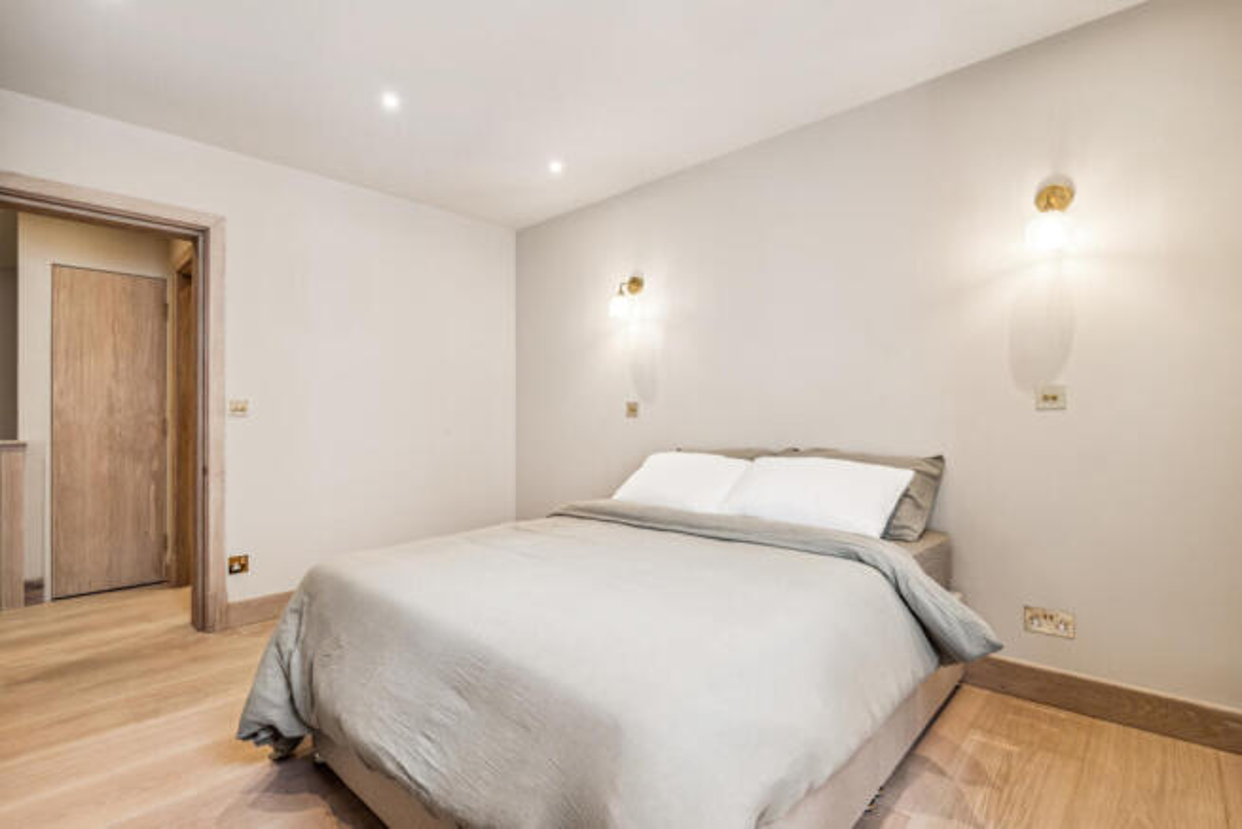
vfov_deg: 73.8
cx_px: 621
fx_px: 552
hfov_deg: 96.7
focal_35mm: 16
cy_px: 414
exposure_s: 1/10
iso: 400
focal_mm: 16
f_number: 11
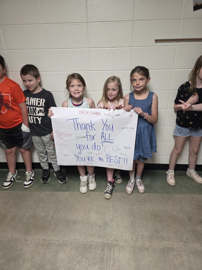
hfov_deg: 58.9
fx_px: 179
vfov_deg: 73.9
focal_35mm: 23
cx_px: 101
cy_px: 135
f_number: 1.7
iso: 320
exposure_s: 1/120
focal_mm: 6.3
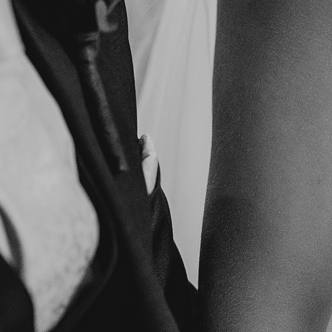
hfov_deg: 4.3
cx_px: 302
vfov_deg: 4.3
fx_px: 4373
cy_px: 74
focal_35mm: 403
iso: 1000
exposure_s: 1/400
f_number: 2
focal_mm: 85
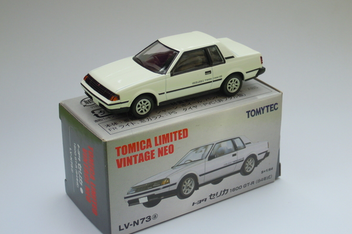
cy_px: 125
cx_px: 176
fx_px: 645
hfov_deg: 30.5
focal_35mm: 66
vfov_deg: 20.6
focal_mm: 11.2
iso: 100
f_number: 4
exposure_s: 1/160
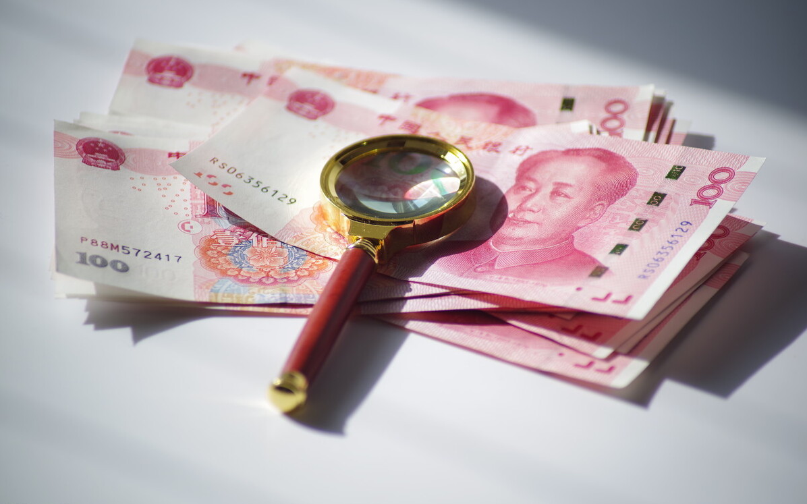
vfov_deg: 7.1
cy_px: 259
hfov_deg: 11.4
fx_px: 4046
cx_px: 404
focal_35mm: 184
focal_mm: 180
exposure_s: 1/400
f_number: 4.5
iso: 100
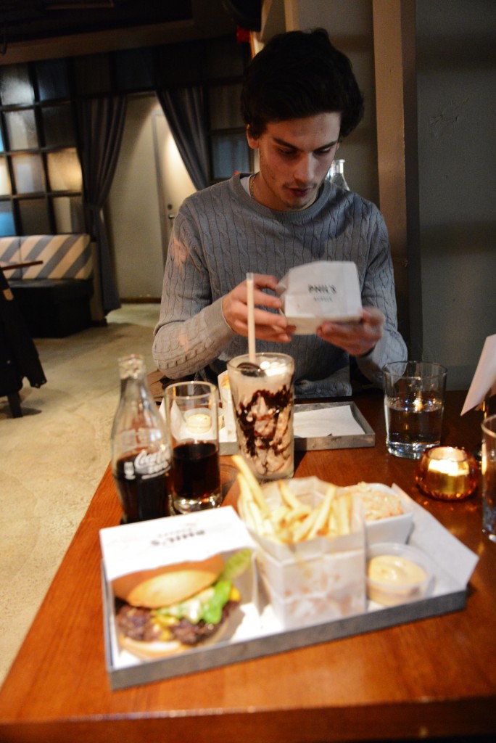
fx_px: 619
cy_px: 372
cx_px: 248
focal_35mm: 30
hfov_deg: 43.7
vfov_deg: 61.9
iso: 6400
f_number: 4
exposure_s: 1/15
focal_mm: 30
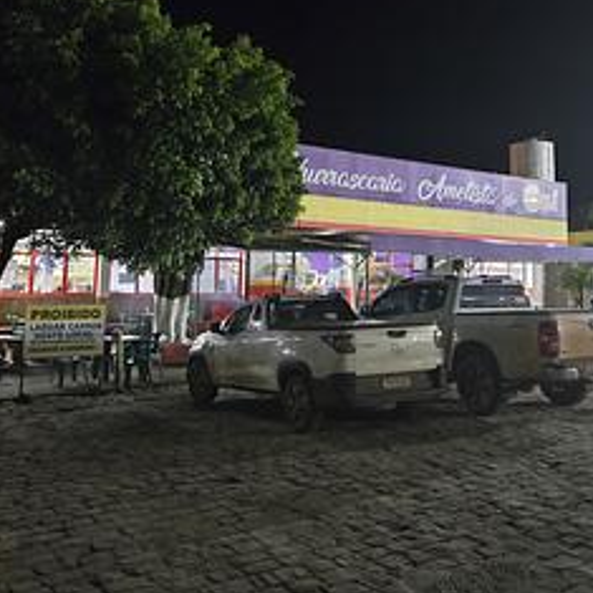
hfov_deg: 44.9
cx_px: 309
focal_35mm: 37
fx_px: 717
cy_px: 209
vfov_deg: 44.4
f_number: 1.8
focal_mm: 5.4
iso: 1250
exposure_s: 1/30
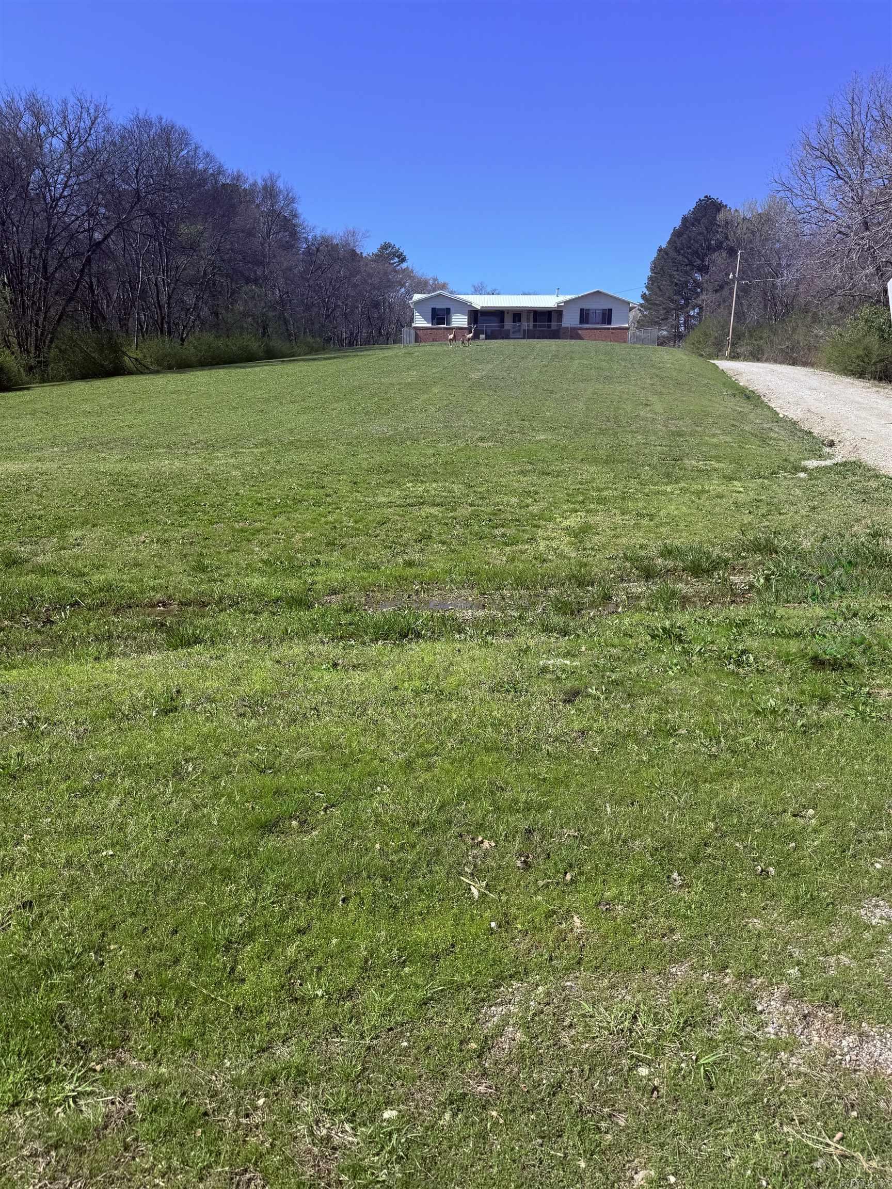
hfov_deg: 56.8
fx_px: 825
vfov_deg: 71.6
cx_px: 446
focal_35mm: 24
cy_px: 594
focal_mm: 6.76
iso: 80
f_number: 1.78
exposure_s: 1/3584
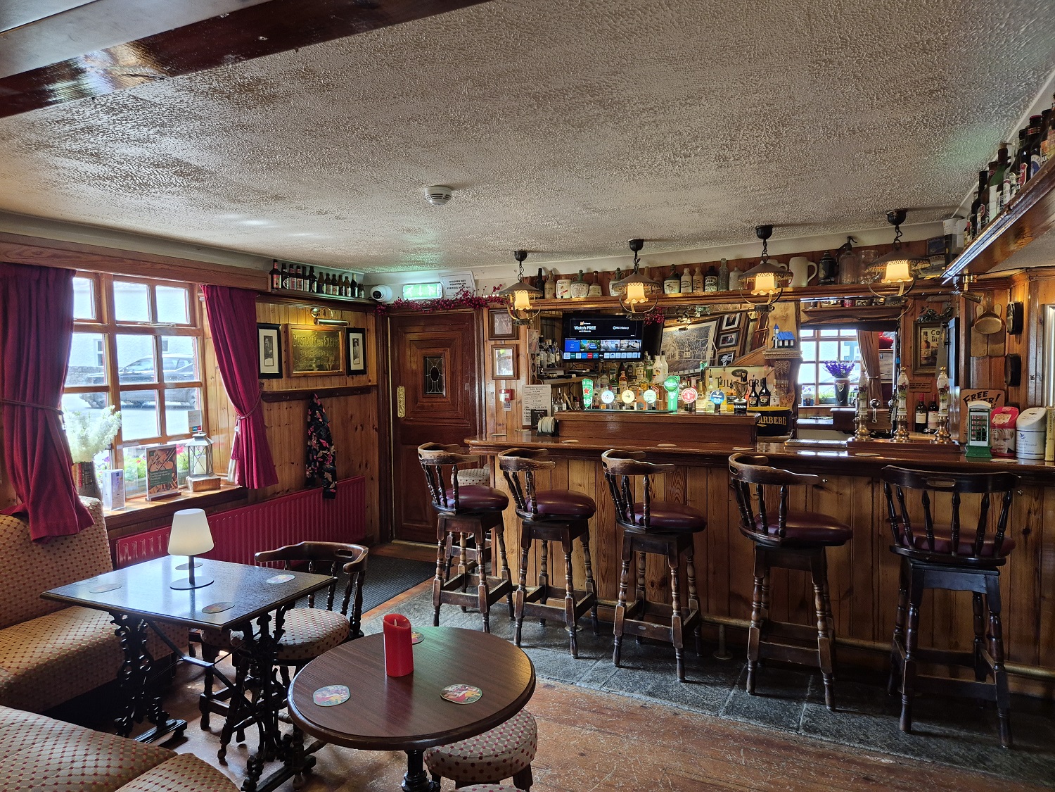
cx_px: 528
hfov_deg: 73.9
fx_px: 701
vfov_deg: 58.9
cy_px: 396
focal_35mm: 23
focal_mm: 5.4
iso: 200
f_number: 1.8
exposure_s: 1/100
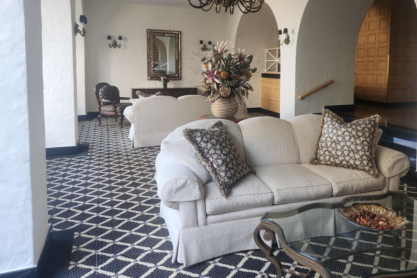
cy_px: 94
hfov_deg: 63.1
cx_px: 249
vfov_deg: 44.3
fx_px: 336
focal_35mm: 29
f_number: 1.8
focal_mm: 5.4
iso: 160
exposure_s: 1/120
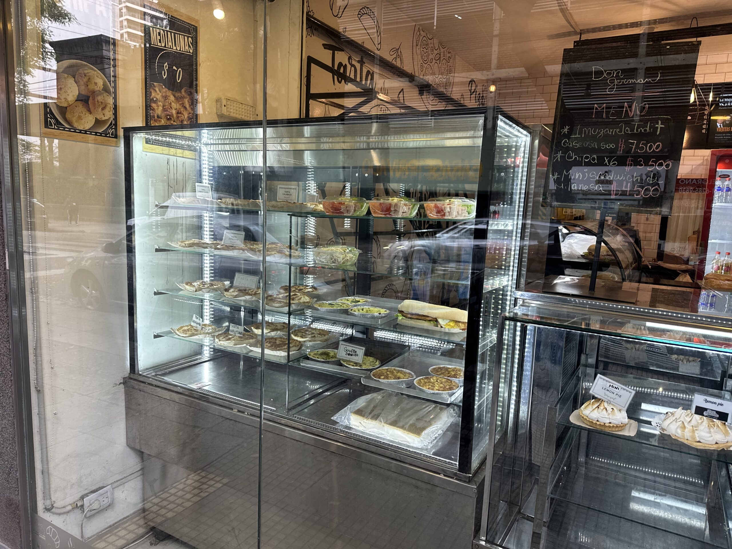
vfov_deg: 56.8
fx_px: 508
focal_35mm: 24
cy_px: 274
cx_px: 366
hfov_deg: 71.6
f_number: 1.78
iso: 125
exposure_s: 1/100
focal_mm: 6.86
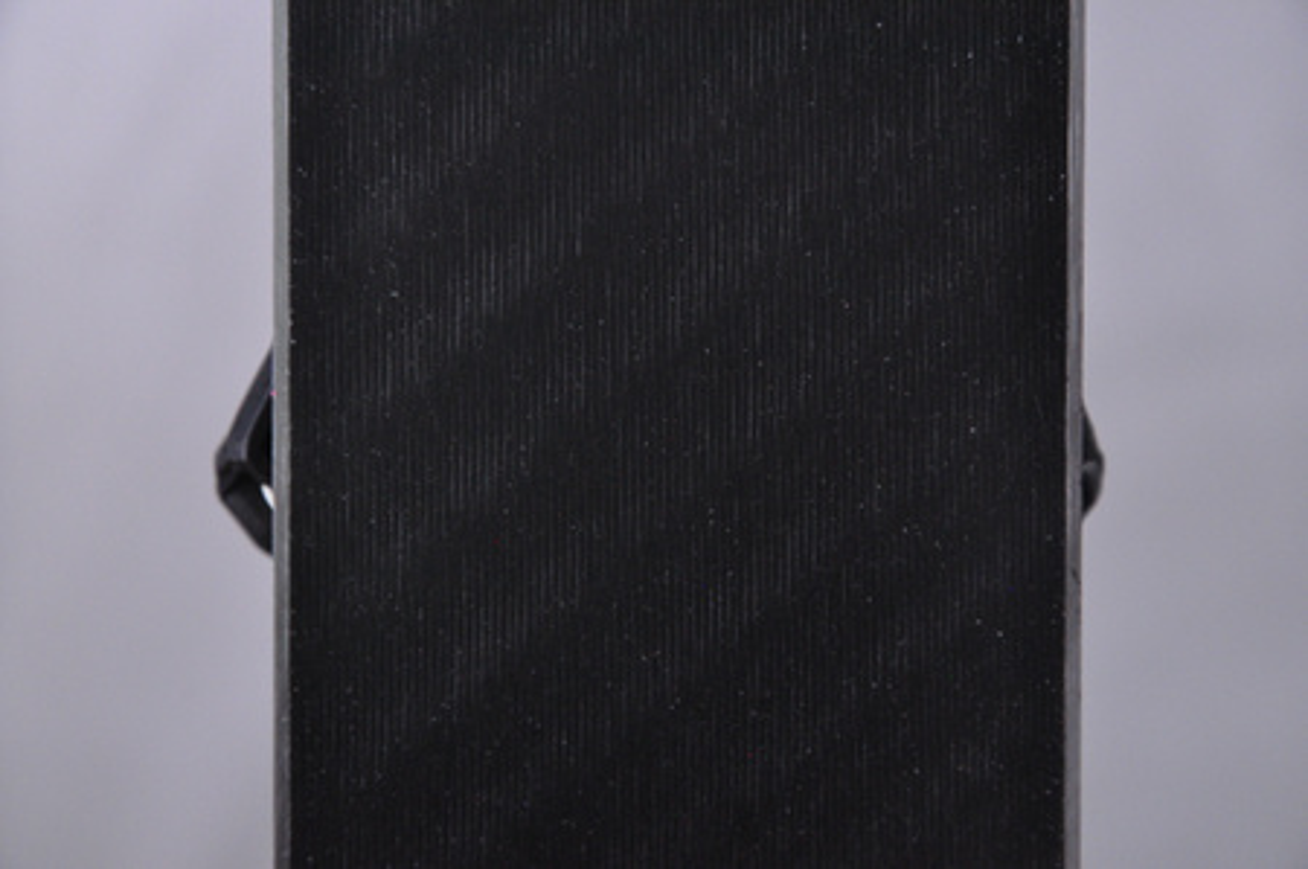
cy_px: 434
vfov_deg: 8.7
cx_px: 654
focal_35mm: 158
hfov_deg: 13.1
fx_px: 5716
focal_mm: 105
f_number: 9.5
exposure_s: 1/125
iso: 3200
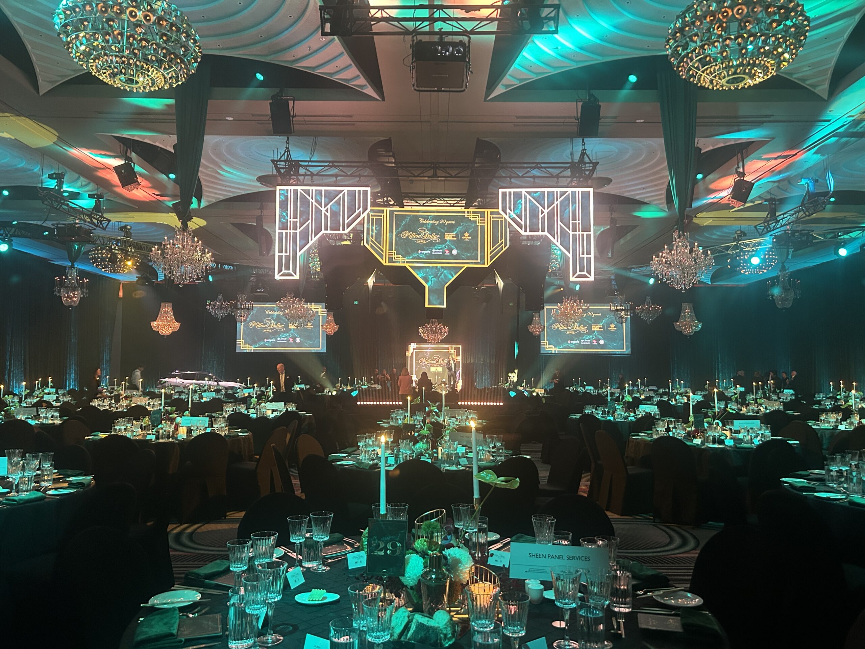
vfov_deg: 53.1
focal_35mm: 26
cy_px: 324
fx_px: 650
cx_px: 432
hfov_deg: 67.3
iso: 400
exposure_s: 1/33
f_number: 1.5
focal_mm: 5.7
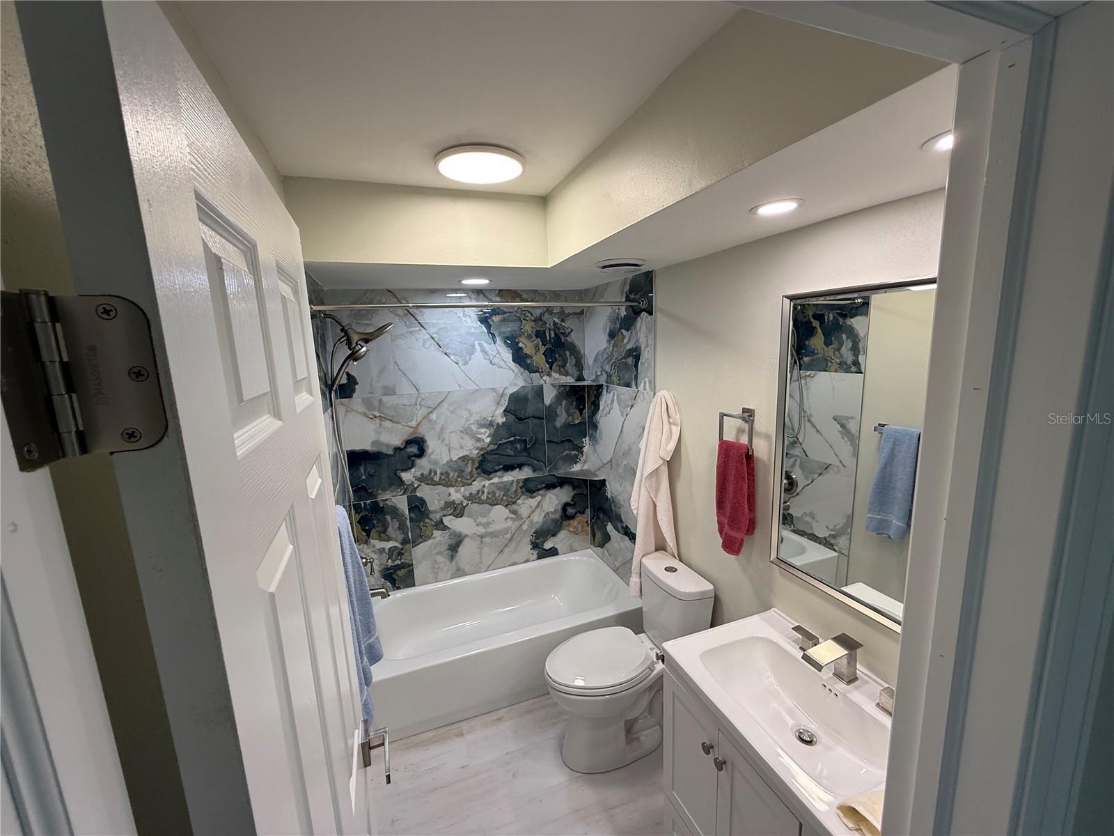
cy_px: 418
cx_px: 557
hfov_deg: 102.1
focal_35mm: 14
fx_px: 451
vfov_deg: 85.7
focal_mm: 2.22
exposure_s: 1/120
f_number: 2.2
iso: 80
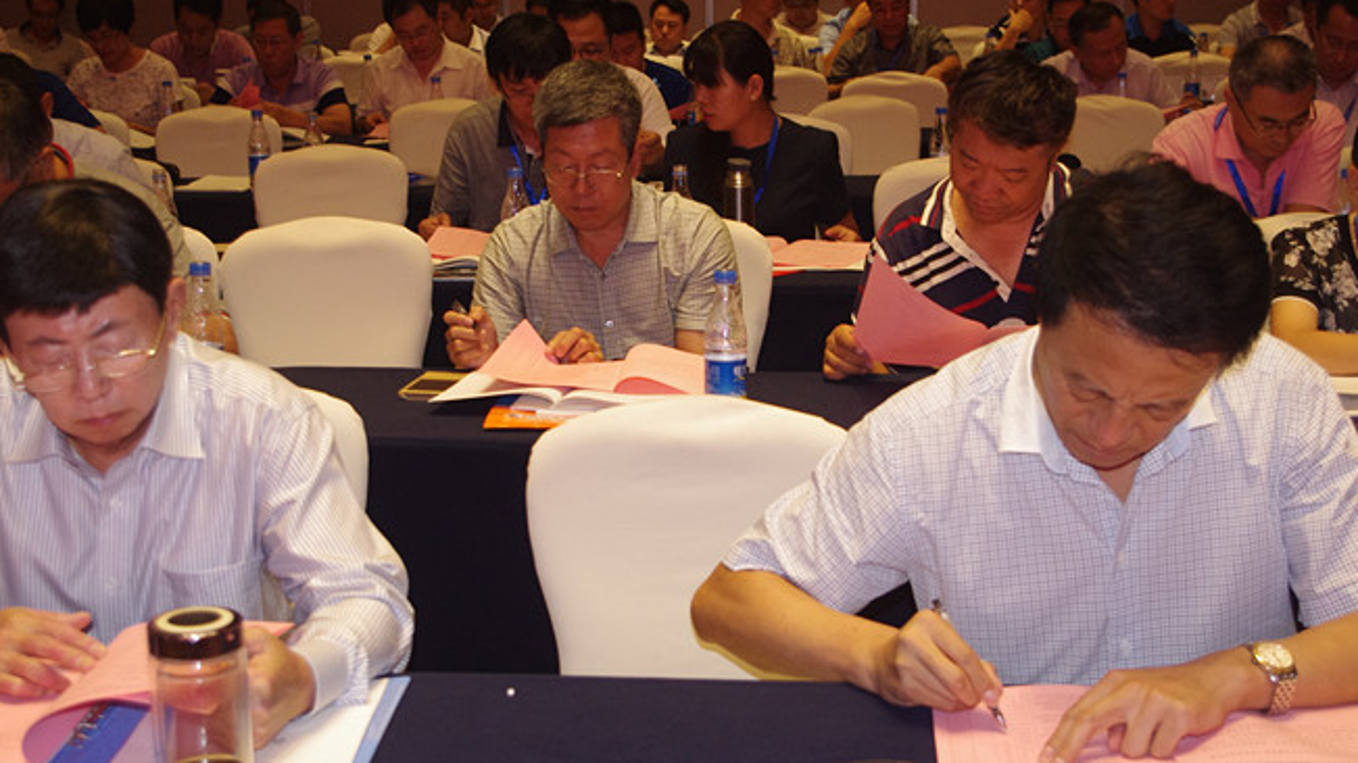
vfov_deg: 22.2
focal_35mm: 54
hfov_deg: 38.5
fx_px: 1944
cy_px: 389
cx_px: 680
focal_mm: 28.13
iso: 800
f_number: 4
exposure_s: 1/80
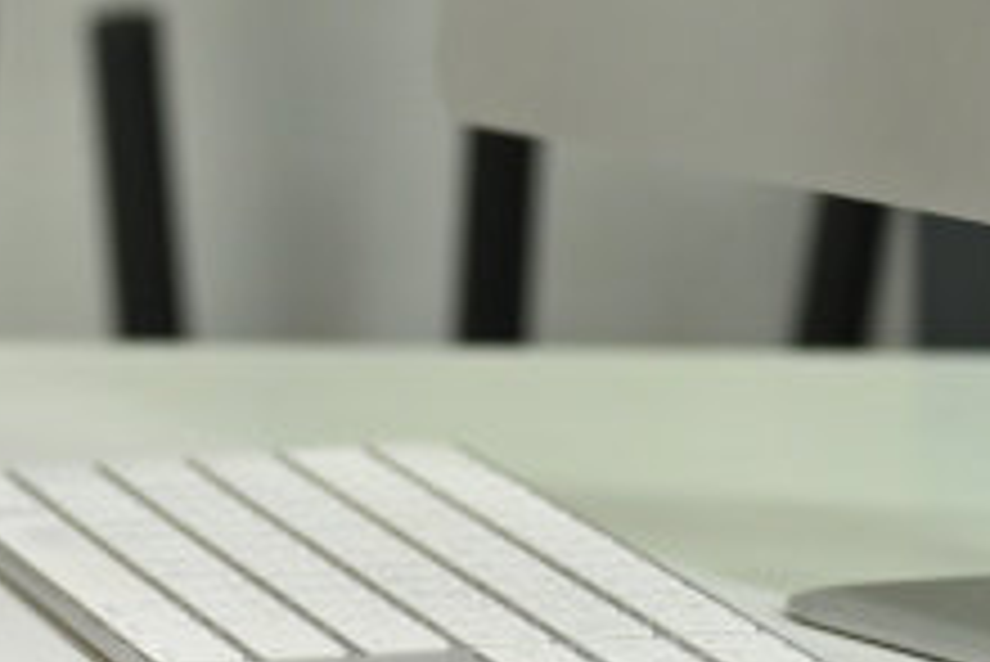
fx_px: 9989
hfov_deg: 5.5
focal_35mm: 363
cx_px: -1260
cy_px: -417
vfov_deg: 3.8
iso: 500
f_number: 2.8
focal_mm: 50
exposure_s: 1/125
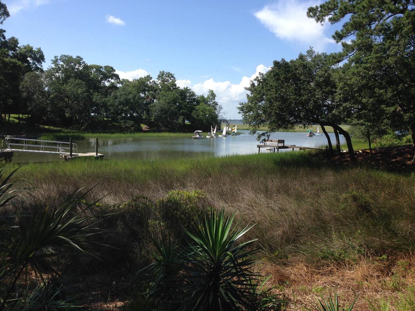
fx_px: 396
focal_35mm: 33
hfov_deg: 55.4
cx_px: 208
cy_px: 156
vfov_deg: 42.9
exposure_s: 1/1323
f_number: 2.4
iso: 50
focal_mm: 4.12
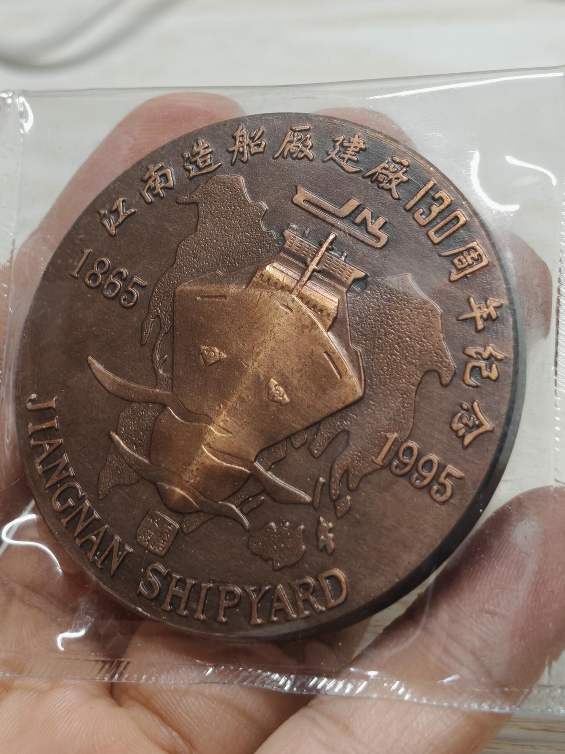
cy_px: 377
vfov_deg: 20.7
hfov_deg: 15.6
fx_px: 2067
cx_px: 282
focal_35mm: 95
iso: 80
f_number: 1.6
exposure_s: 1/96
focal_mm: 7.62
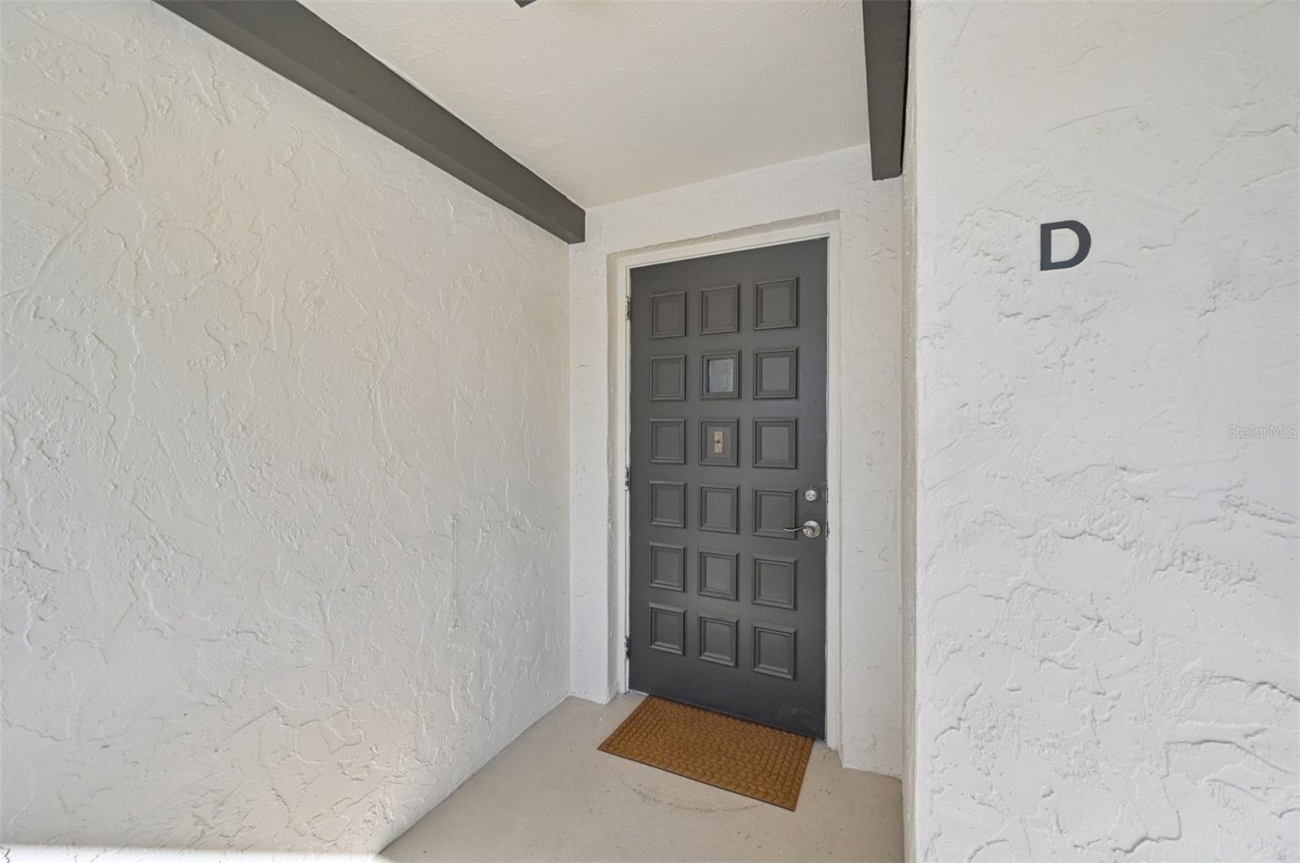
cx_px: 650
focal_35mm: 14
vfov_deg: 81.1
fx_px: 505
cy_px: 432
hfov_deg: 104.3
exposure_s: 1/640
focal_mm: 14
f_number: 8
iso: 400
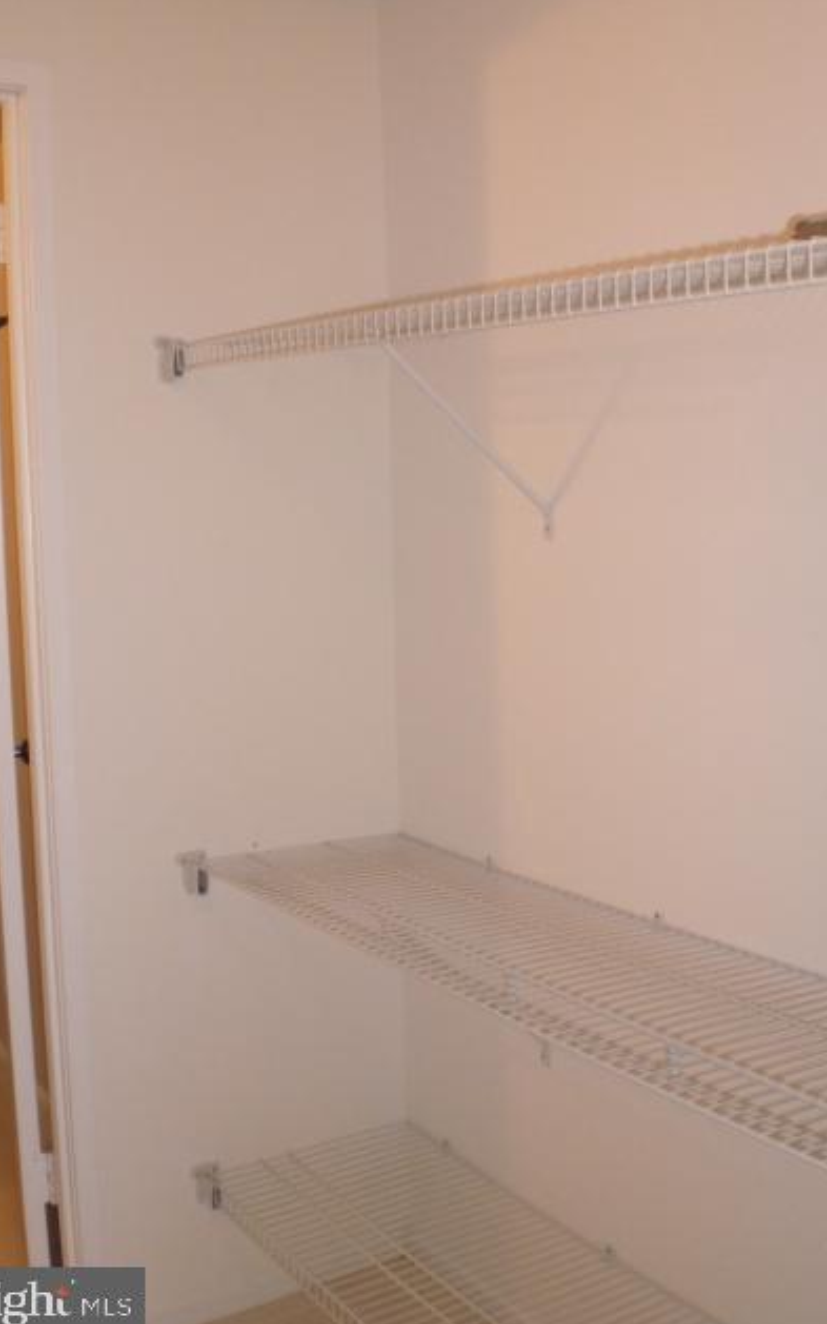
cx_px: 431
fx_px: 1479
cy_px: 665
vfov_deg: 48.2
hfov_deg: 31.2
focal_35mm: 41
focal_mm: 6.3
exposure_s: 1/60
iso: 200
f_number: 3.1
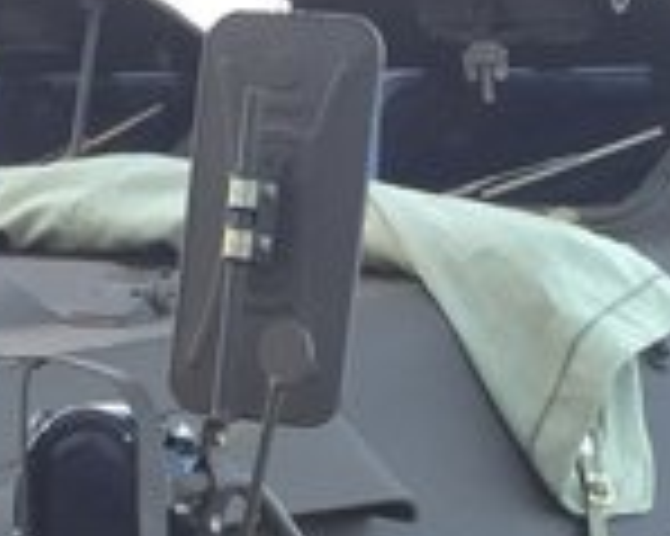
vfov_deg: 9.8
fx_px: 3012
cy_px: 820
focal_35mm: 152
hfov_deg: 12.6
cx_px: 148
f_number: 2.2
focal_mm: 4.15
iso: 50
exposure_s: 1/100
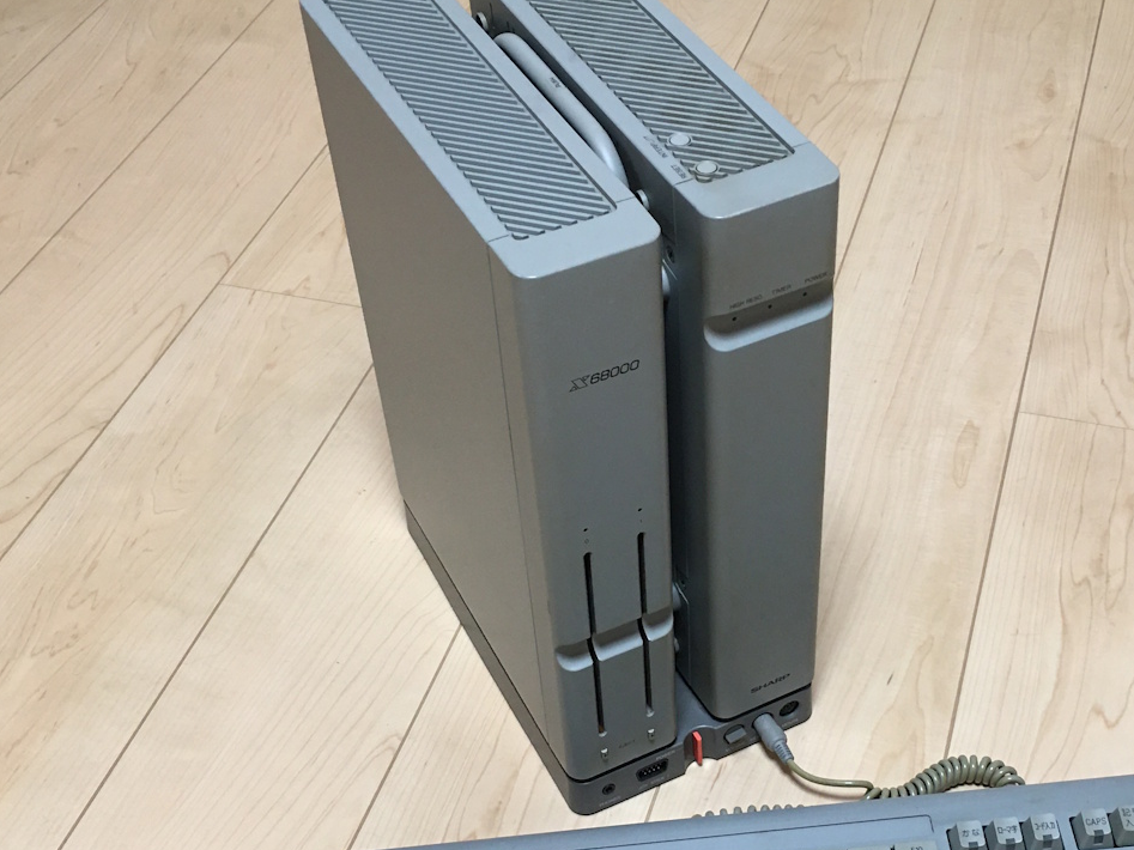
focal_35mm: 49
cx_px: 683
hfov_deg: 38.7
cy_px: 587
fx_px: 1605
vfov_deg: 29.4
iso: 50
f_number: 2.2
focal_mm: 4.15
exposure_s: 1/15
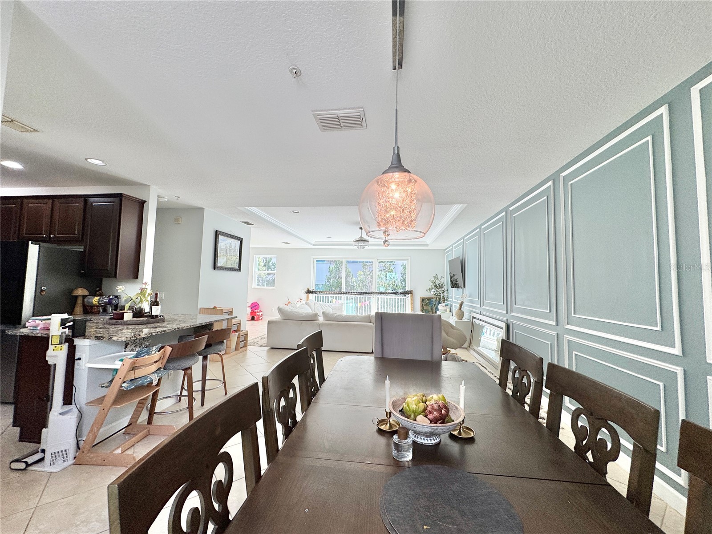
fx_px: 288
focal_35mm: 14
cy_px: 267
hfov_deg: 102.1
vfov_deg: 85.7
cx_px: 356
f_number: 2.2
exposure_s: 1/134
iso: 40
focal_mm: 2.22
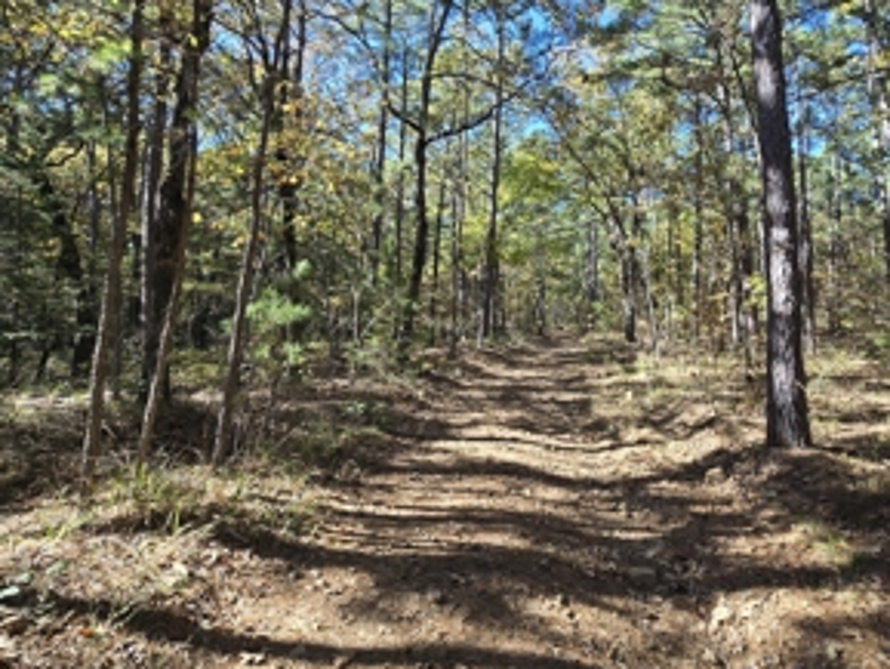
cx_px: 545
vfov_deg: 71.3
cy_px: 290
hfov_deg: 86.3
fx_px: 463
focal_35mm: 18
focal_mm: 2.2
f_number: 2.2
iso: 50
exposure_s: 1/328
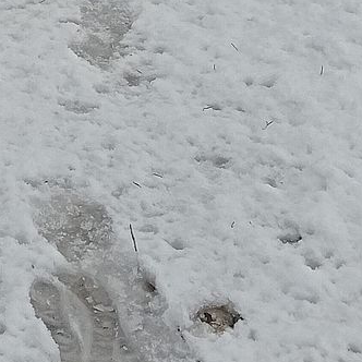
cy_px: -305
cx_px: -150
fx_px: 1408
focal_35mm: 119
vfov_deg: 13.1
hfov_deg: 13.9
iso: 158
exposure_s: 1/100
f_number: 1.8
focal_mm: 4.04
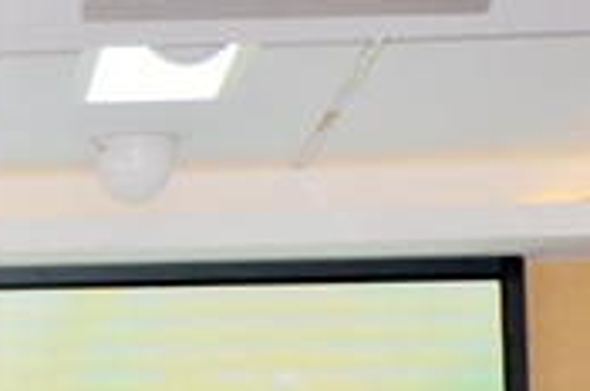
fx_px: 4253
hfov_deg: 7.5
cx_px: -752
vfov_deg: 5.3
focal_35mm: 260
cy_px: 349
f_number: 4.2
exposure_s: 1/200
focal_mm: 38
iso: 200
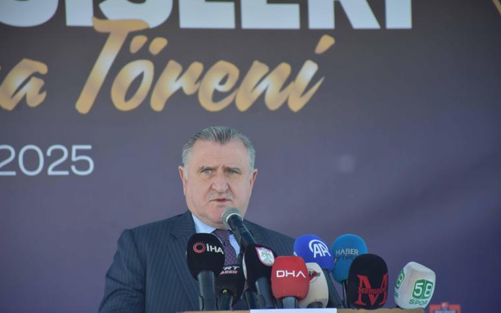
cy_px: 167
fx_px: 2936
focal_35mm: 215
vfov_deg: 6.1
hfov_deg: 9.8
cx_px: 250
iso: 800
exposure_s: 1/400
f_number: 5.6
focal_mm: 140
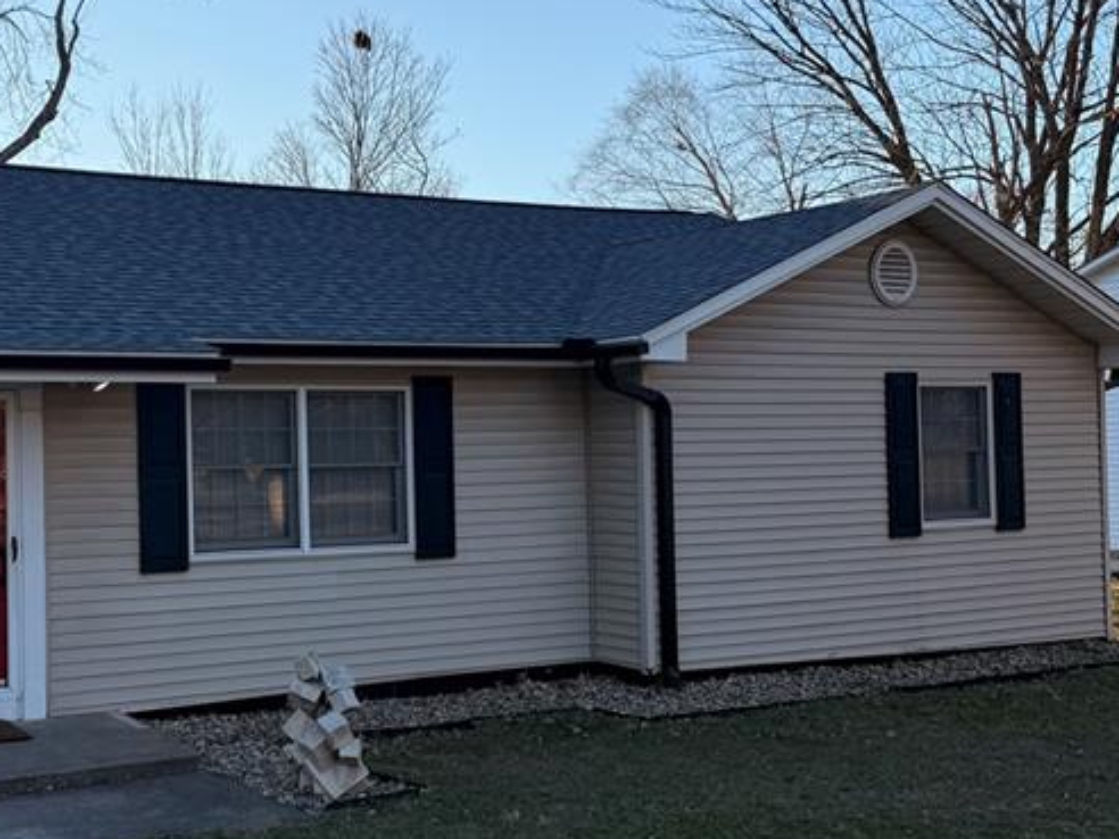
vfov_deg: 29.1
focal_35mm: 50
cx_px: 191
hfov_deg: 36.6
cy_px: 427
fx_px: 1616
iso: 80
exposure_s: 1/2801
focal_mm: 6.76
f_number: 1.78
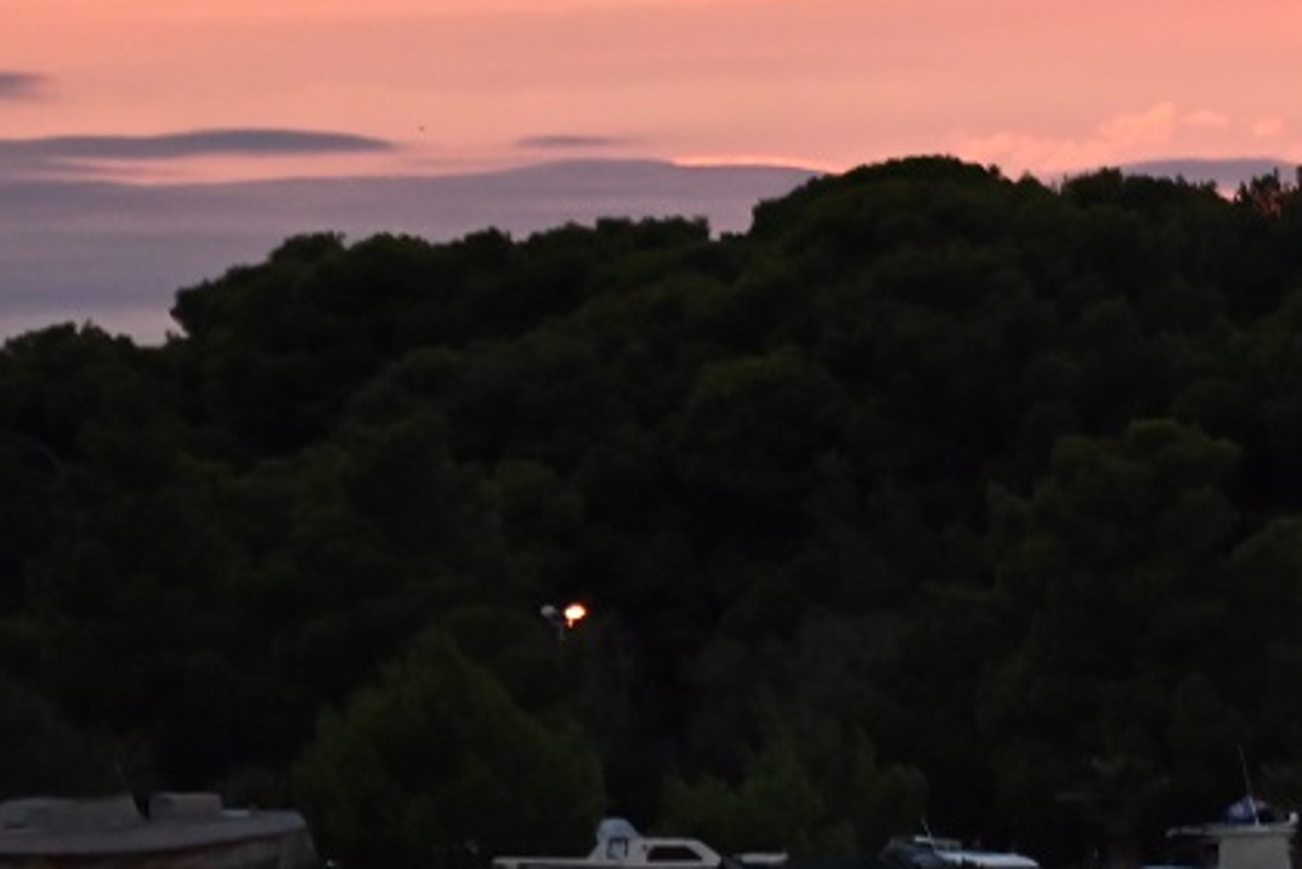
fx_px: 30172
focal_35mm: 834
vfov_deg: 1.6
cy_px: 57
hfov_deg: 2.5
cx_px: 1679
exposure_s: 1/400
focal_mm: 270
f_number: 5.6
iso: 3200
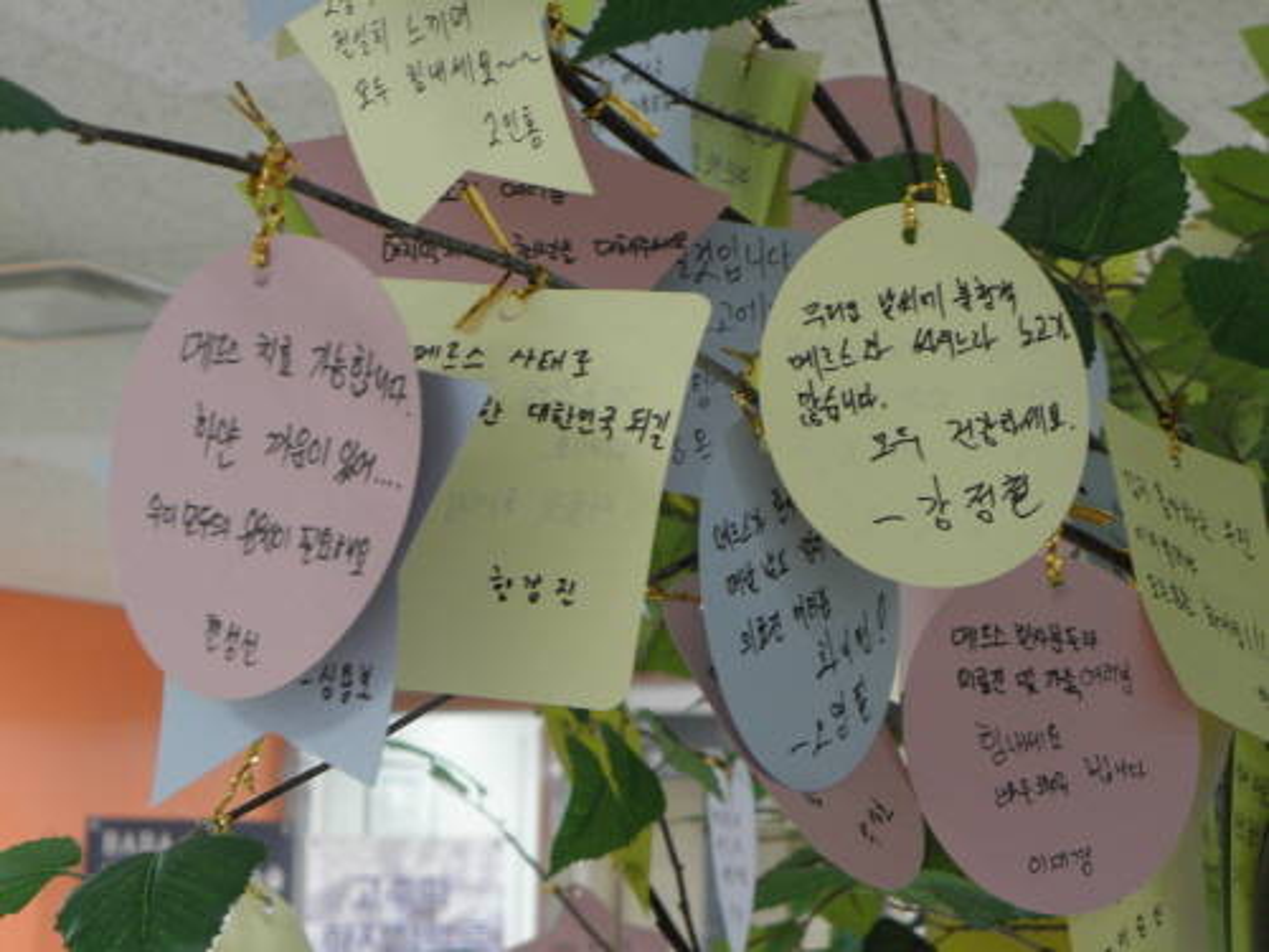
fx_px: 2933
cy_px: 476
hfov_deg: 24.4
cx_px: 634
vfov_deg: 18.4
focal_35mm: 80
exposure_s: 1/8
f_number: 3.9
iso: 125
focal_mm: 14.25
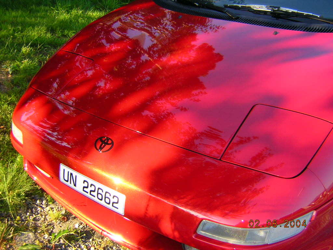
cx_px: 166
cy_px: 125
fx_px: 346
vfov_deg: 39.7
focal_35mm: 36
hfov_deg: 51.4
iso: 100
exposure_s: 1/133
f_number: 2.6
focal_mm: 4.7
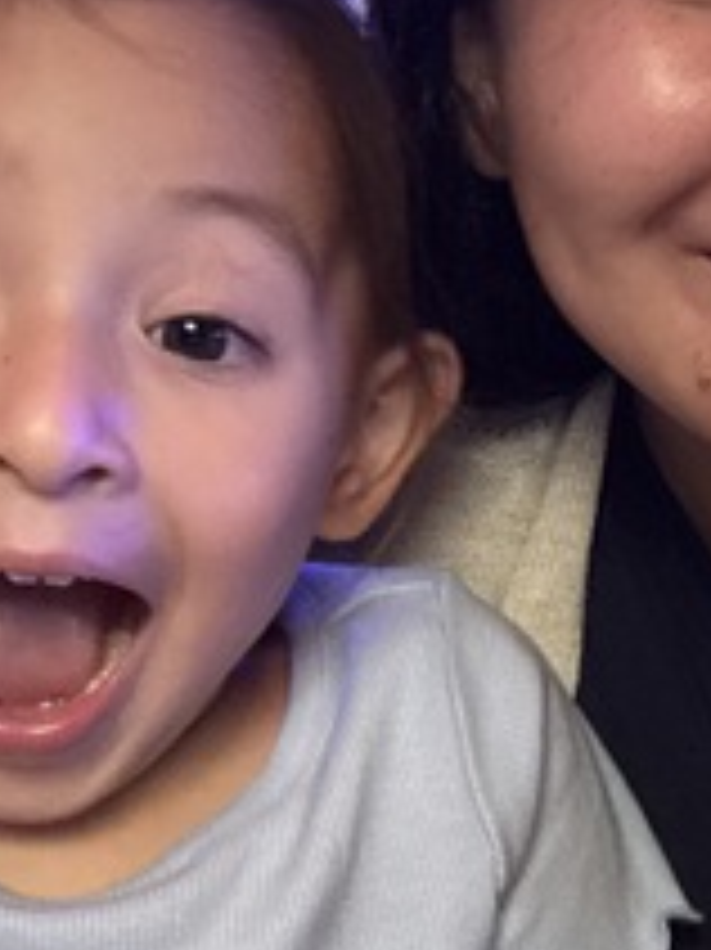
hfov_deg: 20.7
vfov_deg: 27.3
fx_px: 1946
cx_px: 448
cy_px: 581
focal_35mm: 71
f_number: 1.9
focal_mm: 2.69
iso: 500
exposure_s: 1/17
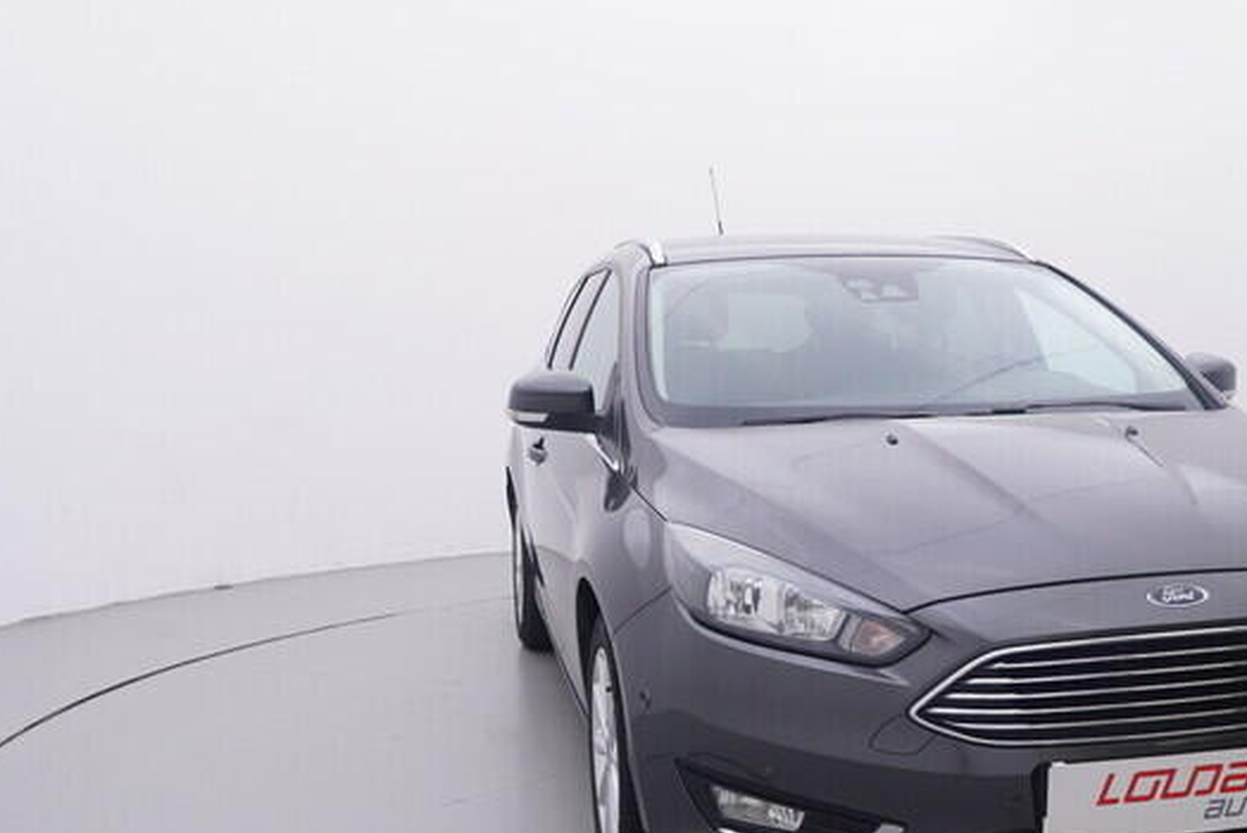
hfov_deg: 43.8
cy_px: 500
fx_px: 1524
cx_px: 842
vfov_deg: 30.5
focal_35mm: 44
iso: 200
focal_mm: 15
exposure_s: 1/80
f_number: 5
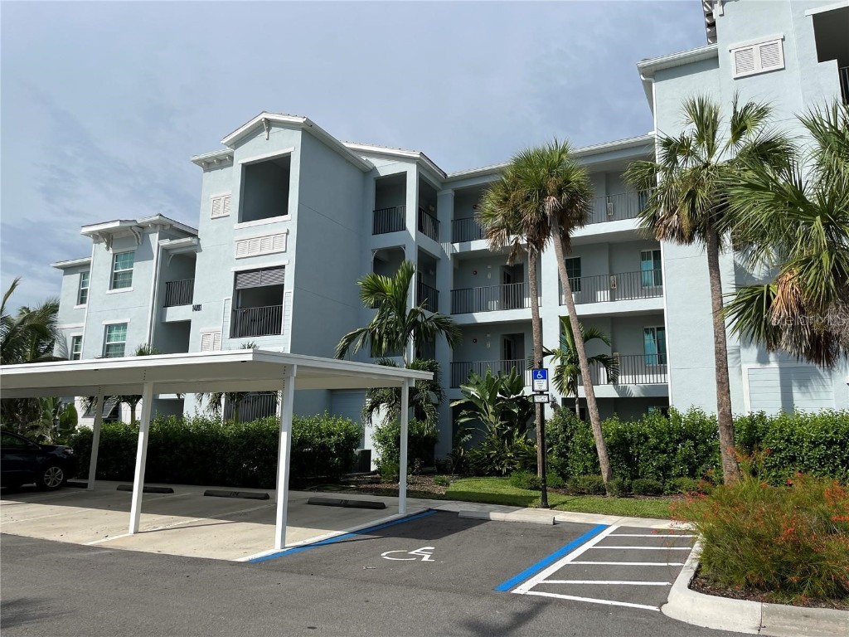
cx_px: 424
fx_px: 638
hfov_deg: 67.3
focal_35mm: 26
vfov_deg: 53.1
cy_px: 318
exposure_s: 1/4854
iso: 50
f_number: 1.6
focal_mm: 5.1
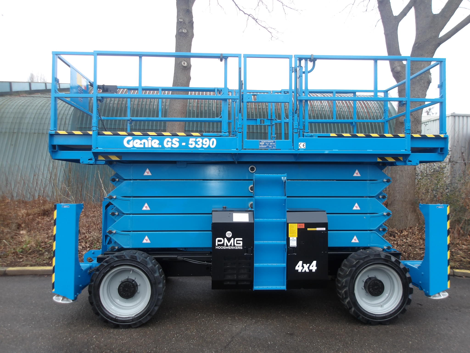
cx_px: 235
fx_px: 367
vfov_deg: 51.4
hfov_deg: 65.3
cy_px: 176
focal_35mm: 27
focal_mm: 4.9
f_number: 3
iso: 100
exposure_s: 1/124
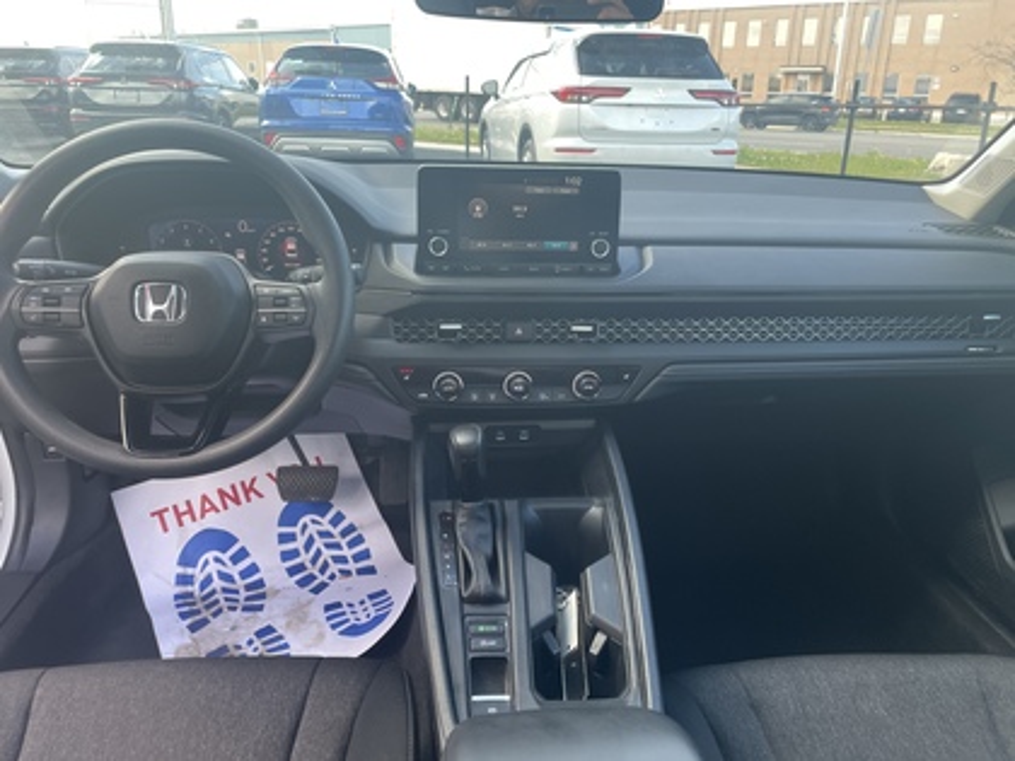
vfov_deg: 53.1
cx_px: 508
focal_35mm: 26
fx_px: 762
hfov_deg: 67.3
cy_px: 380
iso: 50
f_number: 1.6
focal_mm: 4.2
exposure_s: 1/121
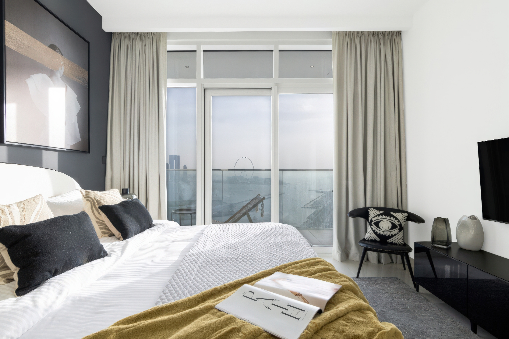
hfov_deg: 96.7
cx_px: 254
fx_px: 226
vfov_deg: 73.7
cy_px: 170
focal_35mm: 16
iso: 250
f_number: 22
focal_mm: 11
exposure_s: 1/10
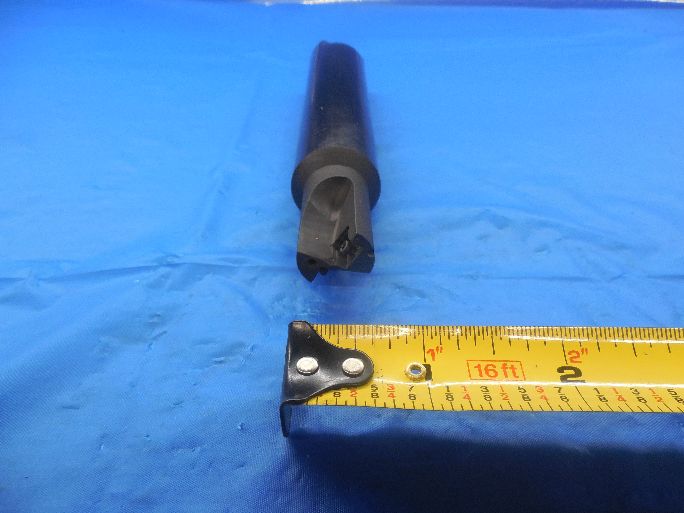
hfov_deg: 69.4
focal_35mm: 25
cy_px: 256
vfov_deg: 54.9
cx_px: 342
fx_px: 494
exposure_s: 1/250
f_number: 3.3
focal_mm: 4.5
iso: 400
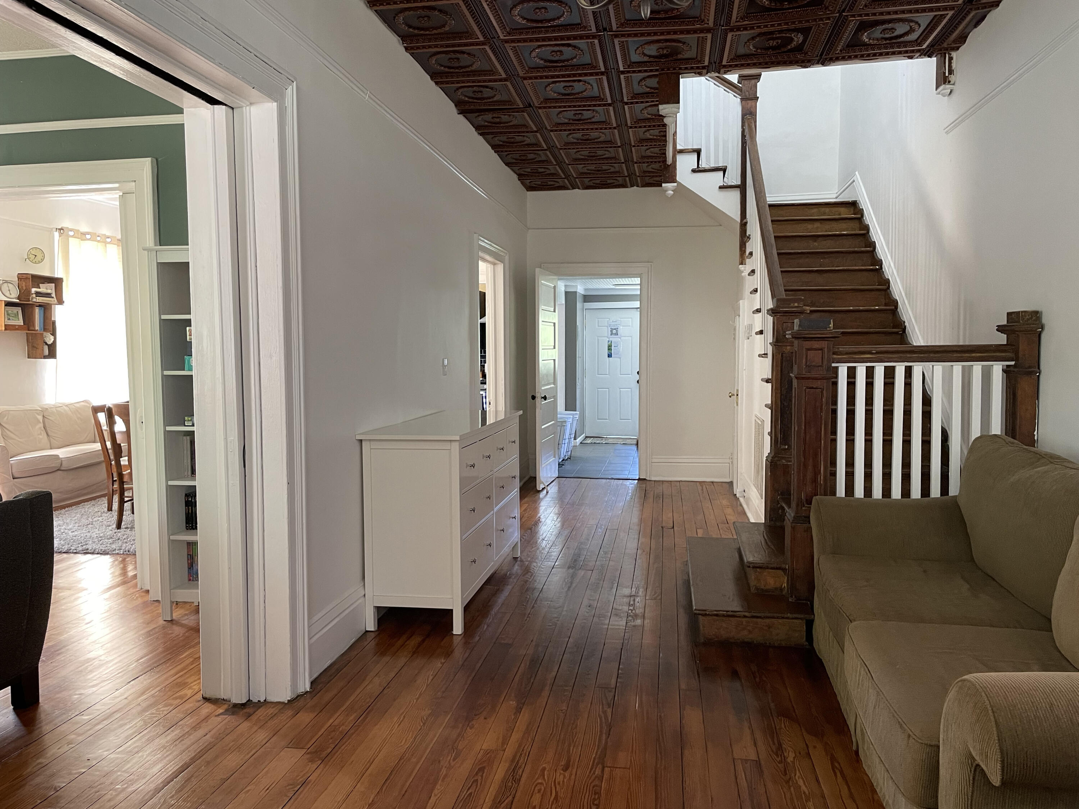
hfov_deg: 67.3
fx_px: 810
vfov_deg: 53.1
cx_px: 540
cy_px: 404
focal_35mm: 26
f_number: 1.6
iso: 200
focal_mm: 4.2
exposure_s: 1/60
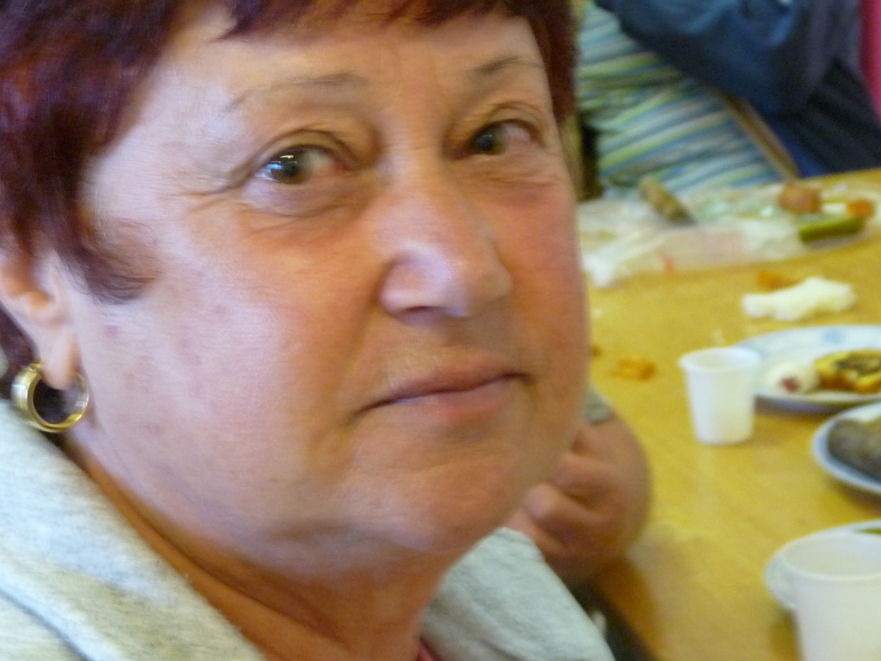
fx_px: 2444
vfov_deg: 15.4
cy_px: 244
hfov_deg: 20.4
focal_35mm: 96
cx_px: 357
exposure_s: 1/13
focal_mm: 11.5
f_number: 3.4
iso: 400
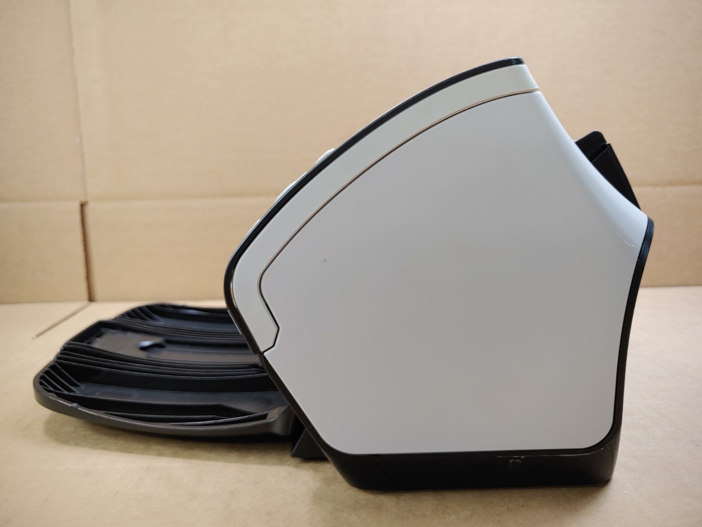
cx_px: 355
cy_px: 280
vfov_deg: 49.7
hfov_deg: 63.4
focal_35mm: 28
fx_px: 568
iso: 50
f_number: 1.8
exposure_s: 1/60
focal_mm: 4.36
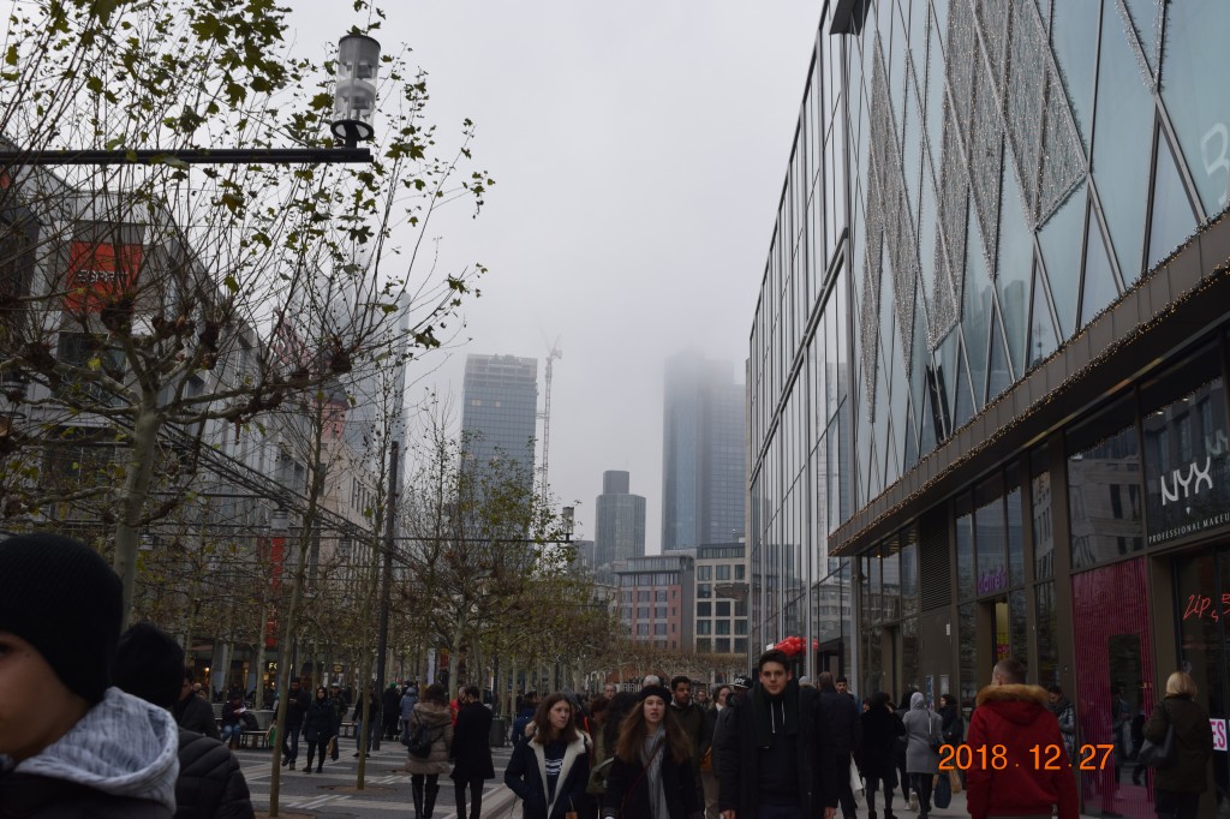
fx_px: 1178
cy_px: 410
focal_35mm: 34
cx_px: 615
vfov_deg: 38.3
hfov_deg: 55.1
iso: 400
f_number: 8
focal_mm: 23
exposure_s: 1/250
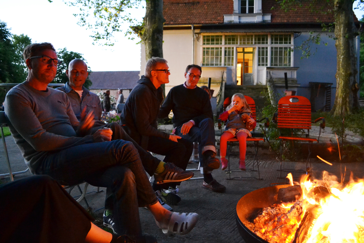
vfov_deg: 47.9
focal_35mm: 27
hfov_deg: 67.4
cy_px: 122
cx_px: 182
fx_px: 273
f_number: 3.5
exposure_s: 1/25
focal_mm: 18
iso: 3200
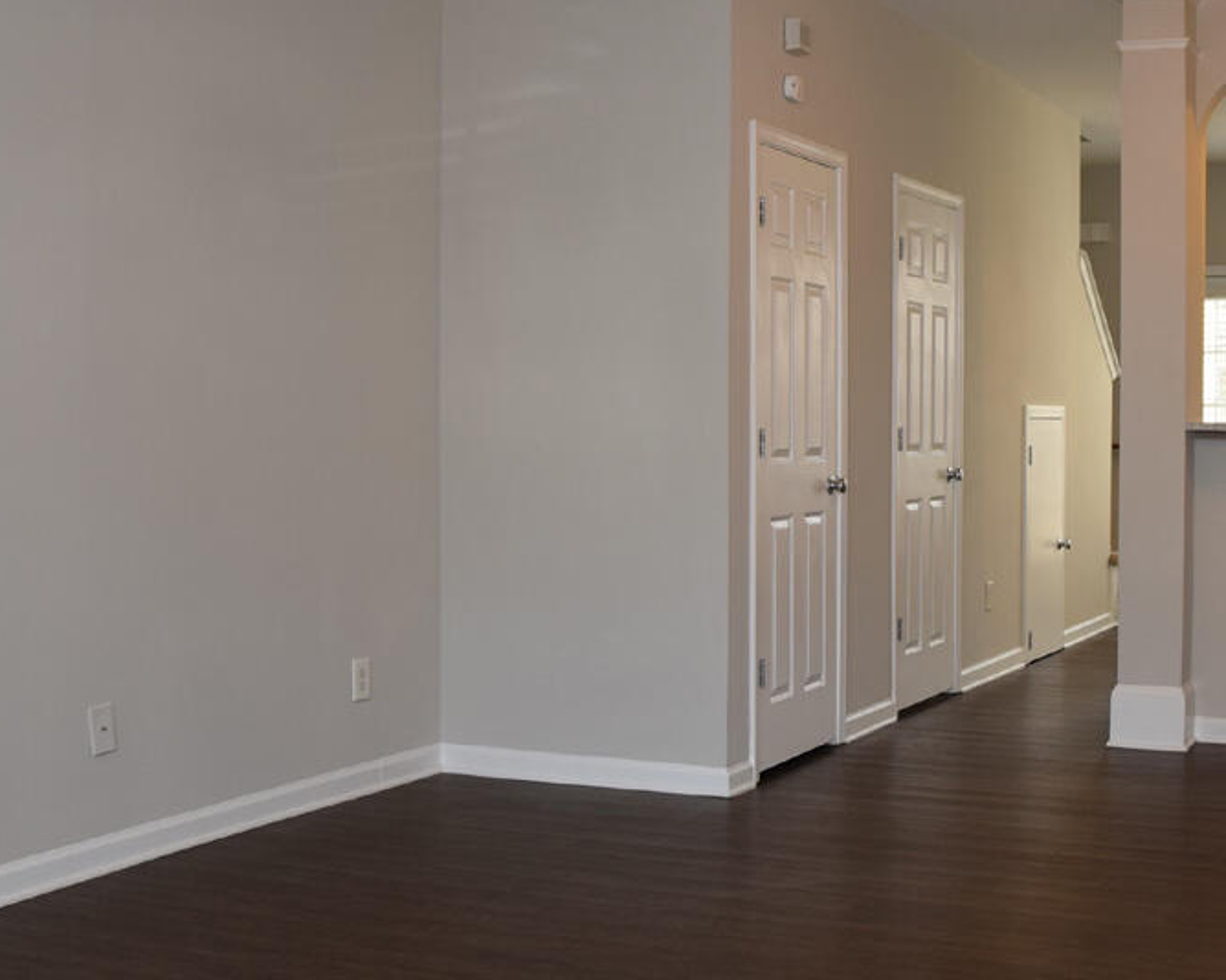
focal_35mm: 54
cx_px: 874
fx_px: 1959
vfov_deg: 28.1
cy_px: 429
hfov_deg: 34.2
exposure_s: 1/60
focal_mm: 20
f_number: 4
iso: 450
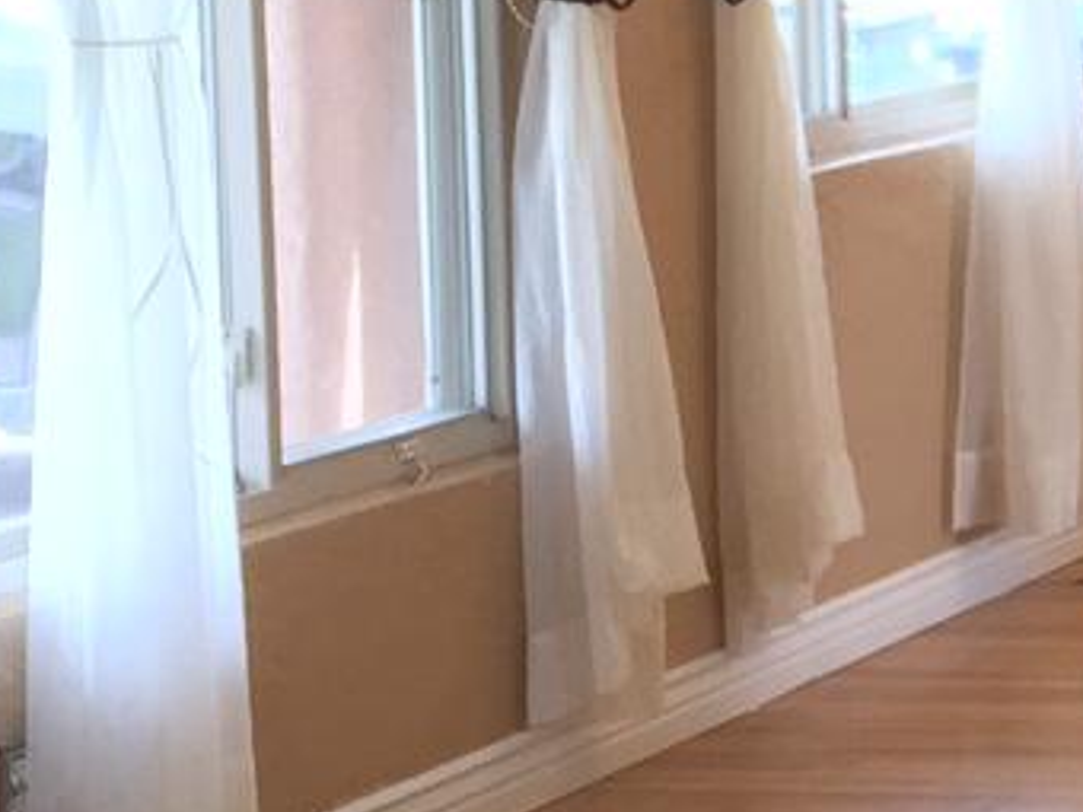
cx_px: 2147
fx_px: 4349
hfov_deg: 12.5
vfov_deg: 10.6
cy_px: 121
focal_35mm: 139
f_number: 2.2
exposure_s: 1/33
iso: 50
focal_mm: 4.15
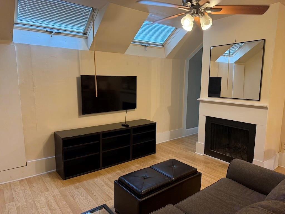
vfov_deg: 56.8
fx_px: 198
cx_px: 142
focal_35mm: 24
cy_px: 107
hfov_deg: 71.6
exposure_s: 1/60
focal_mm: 6.76
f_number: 1.78
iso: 320
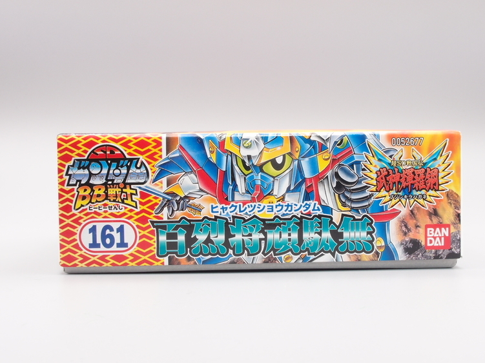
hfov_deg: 38.9
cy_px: 183
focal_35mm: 49
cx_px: 251
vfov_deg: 29.7
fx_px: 686
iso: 100
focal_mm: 9.87
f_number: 8
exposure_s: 1/2
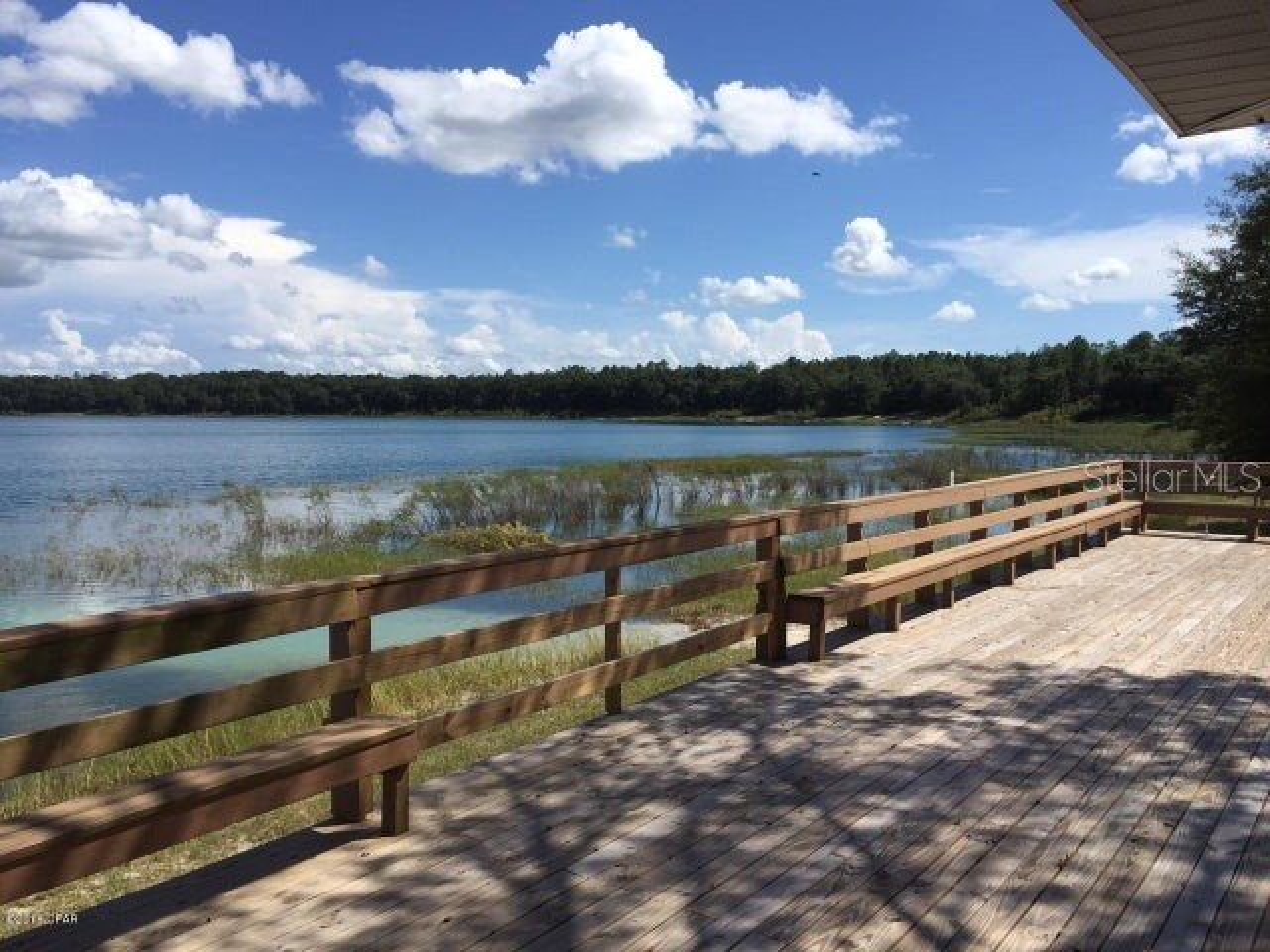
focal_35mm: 29
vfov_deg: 48.2
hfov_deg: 61.7
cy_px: 476
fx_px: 1064
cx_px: 635
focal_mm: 4.15
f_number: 2.2
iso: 32
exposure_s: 1/2825
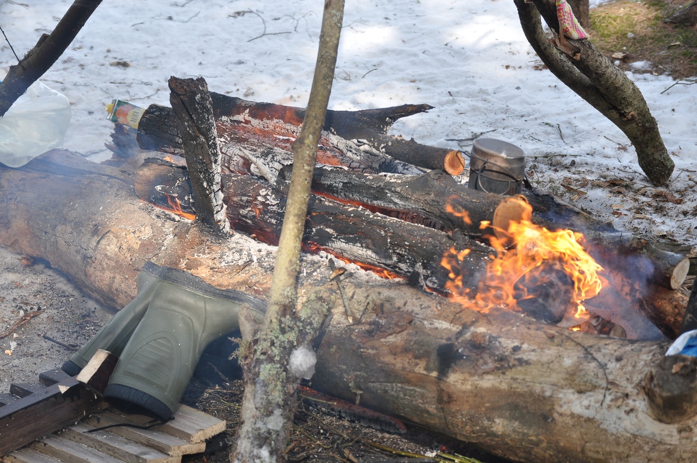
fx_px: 1450
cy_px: 232
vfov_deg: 18.1
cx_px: 348
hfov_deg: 27.0
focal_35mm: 75
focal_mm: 50
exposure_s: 1/400
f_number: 3.2
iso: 200
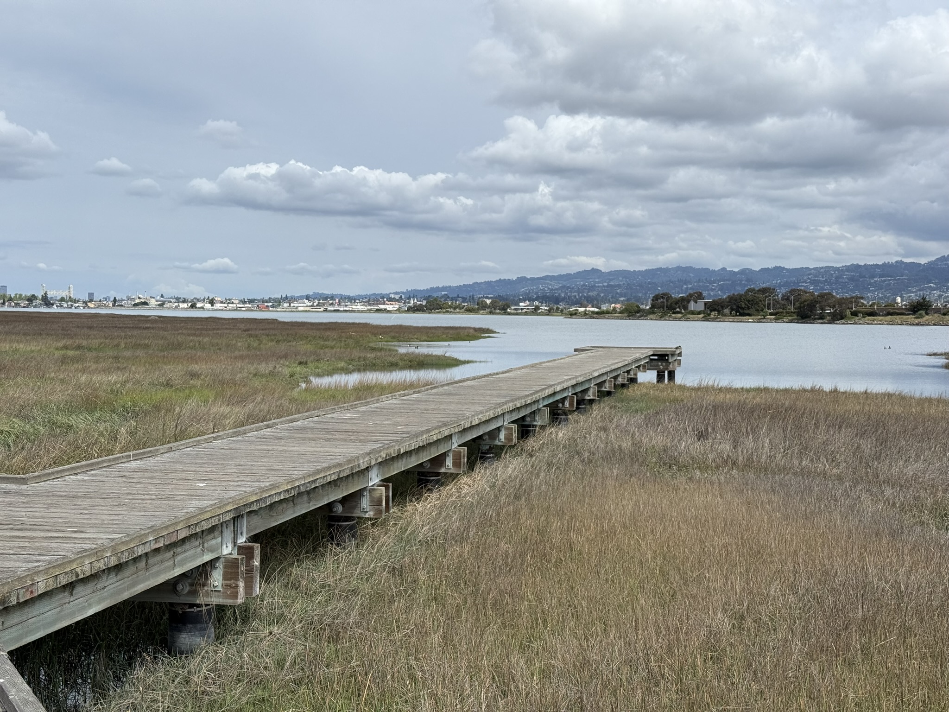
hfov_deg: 39.7
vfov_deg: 30.3
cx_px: 474
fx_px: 1316
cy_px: 356
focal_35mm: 48
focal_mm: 6.76
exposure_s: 1/7143
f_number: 1.78
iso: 64
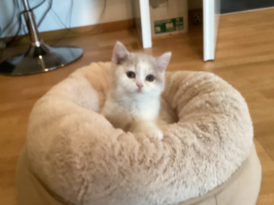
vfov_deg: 39.6
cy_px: 105
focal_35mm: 36
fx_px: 285
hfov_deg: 51.2
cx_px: 120
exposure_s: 1/33
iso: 400
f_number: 2.4
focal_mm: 3.3
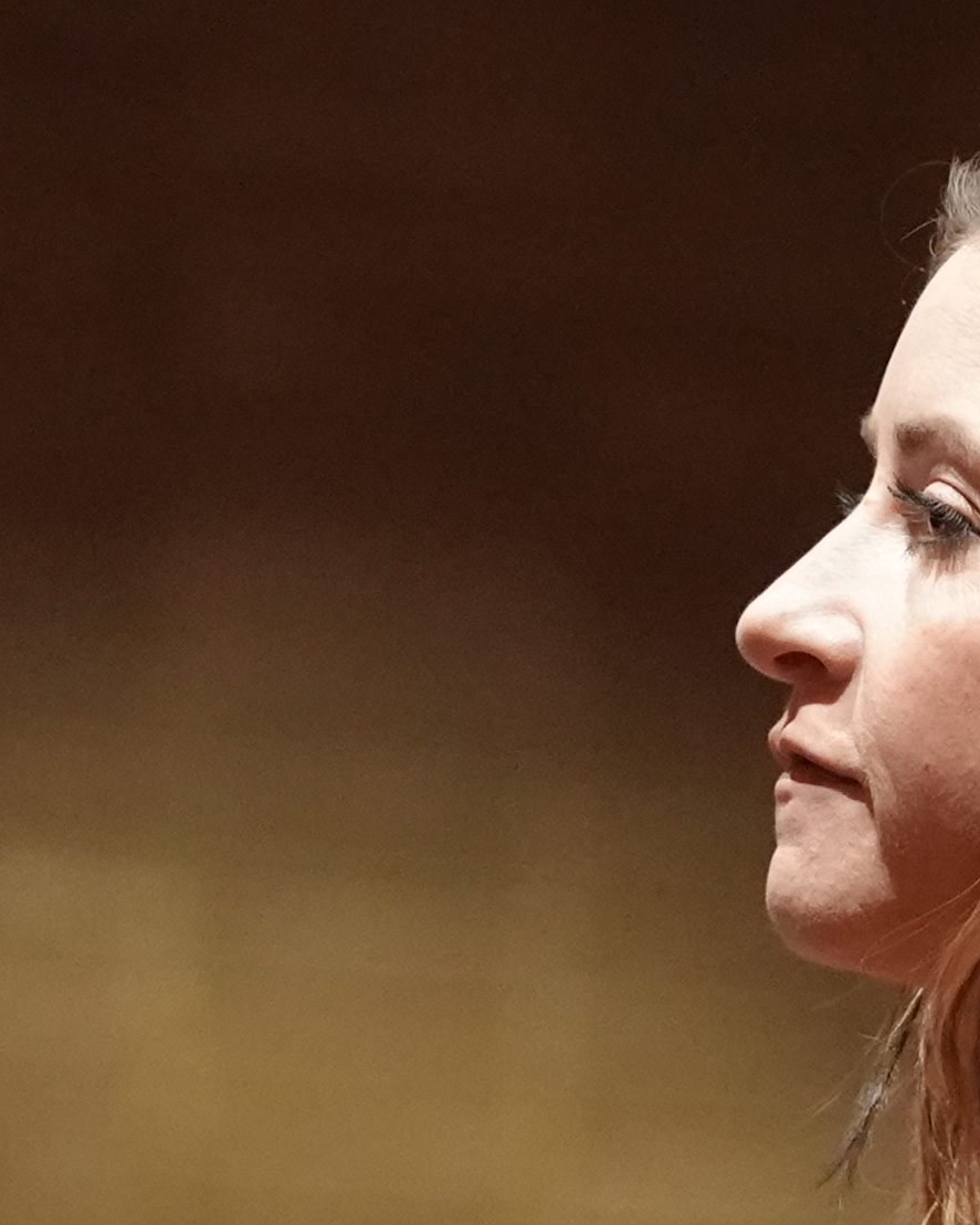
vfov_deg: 4.0
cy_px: 938
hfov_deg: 3.2
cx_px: 726
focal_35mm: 481
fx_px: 17441
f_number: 4
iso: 12800
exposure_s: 1/80
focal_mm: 134
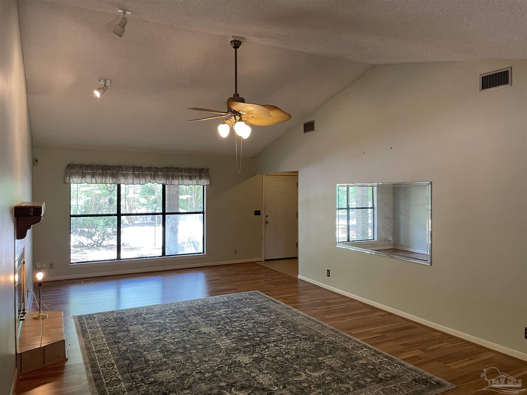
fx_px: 396
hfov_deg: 67.3
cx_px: 264
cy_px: 198
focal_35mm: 26
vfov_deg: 53.1
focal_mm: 4.2
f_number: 1.6
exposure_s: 1/60
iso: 100
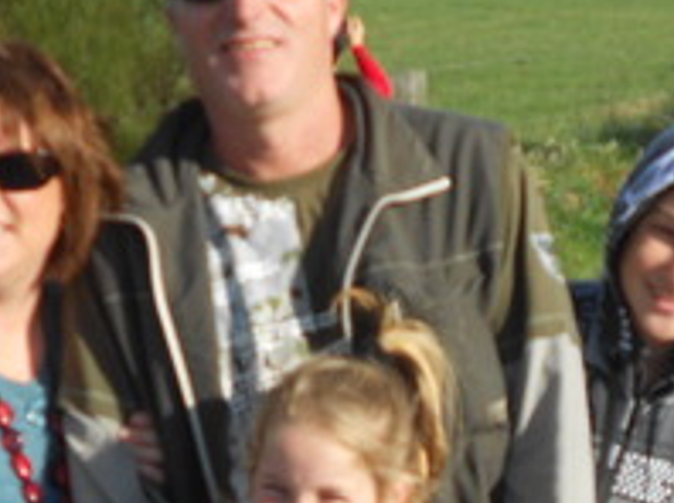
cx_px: 310
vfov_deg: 10.6
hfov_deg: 14.2
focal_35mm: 139
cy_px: 496
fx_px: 2703
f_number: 4.2
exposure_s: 1/500
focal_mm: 7.7
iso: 80
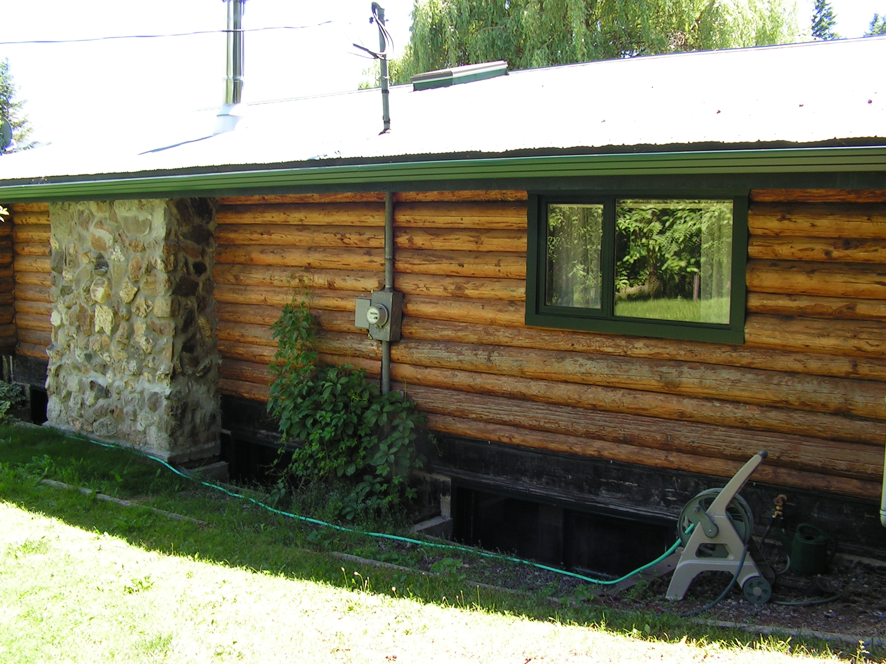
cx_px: 443
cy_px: 332
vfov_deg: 39.7
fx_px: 921
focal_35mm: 36
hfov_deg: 51.4
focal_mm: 6
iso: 64
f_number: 4.8
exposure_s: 1/50
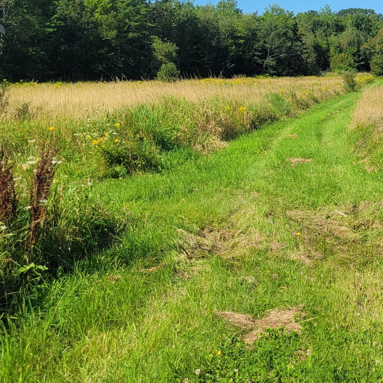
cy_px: 51
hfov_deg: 24.2
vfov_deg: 26.5
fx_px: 789
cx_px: 488
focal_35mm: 63
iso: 40
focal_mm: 5.4
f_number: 1.8
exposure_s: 1/2456
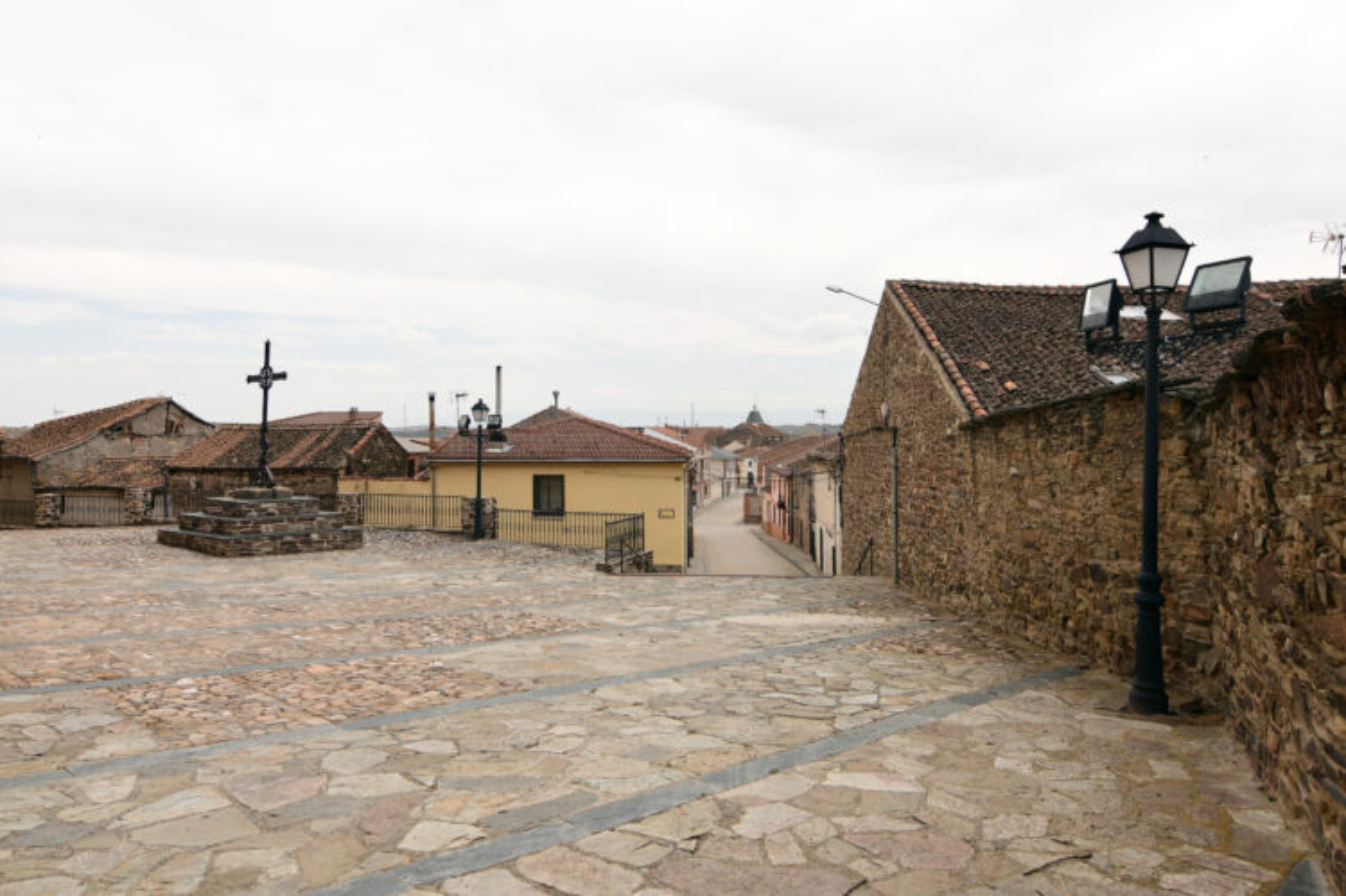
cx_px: 673
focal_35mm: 24
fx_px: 897
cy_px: 448
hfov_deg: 73.8
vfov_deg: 53.1
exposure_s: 1/400
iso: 100
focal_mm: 16
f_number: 8
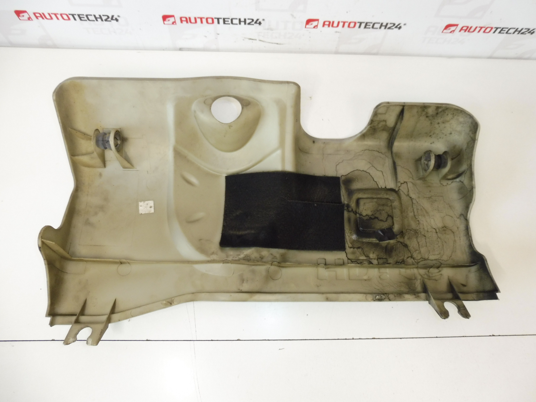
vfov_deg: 56.8
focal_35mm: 24
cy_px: 201
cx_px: 268
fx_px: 372
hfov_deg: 71.6
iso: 200
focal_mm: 4.3
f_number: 3.5
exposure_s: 1/60
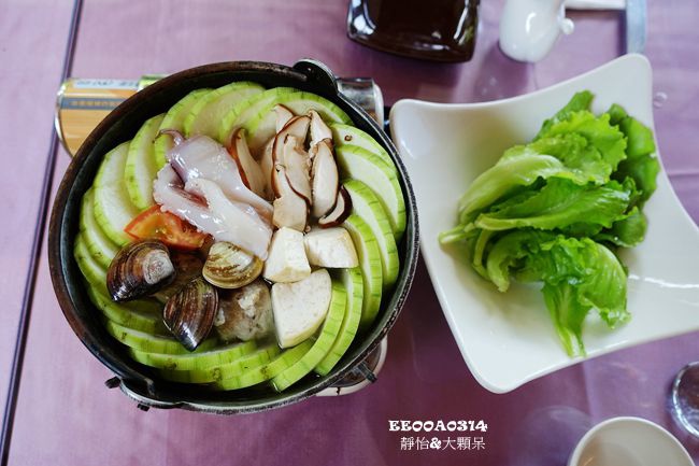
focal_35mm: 24
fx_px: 466
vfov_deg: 53.1
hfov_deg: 73.8
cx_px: 350
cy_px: 233
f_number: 2.8
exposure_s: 1/80
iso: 125
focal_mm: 8.8
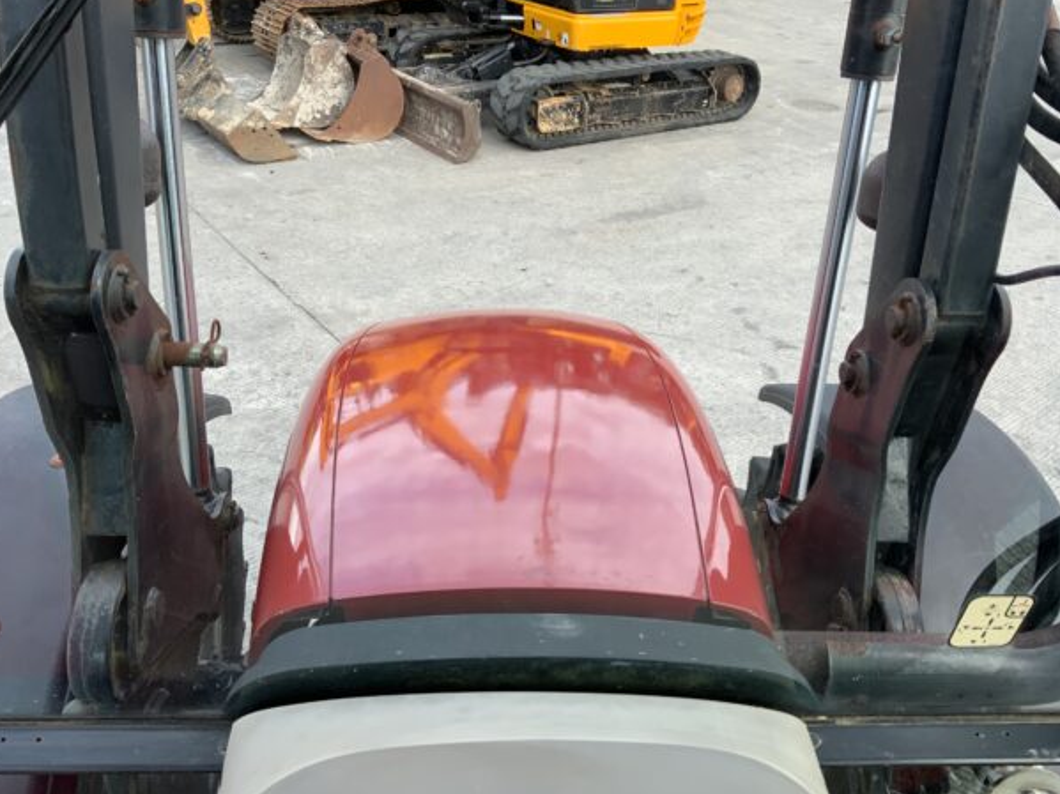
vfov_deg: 45.4
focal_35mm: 31
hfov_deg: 58.3
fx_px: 949
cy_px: 375
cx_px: 554
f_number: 1.8
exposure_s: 1/201
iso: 16
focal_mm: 3
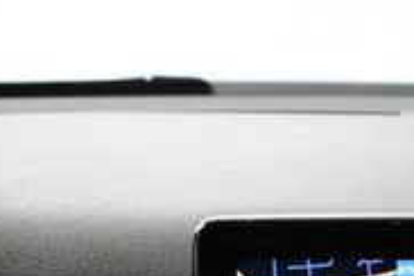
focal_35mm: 126
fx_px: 1449
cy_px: 391
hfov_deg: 15.8
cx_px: 455
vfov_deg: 10.6
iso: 3200
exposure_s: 1/125
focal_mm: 18
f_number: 3.5
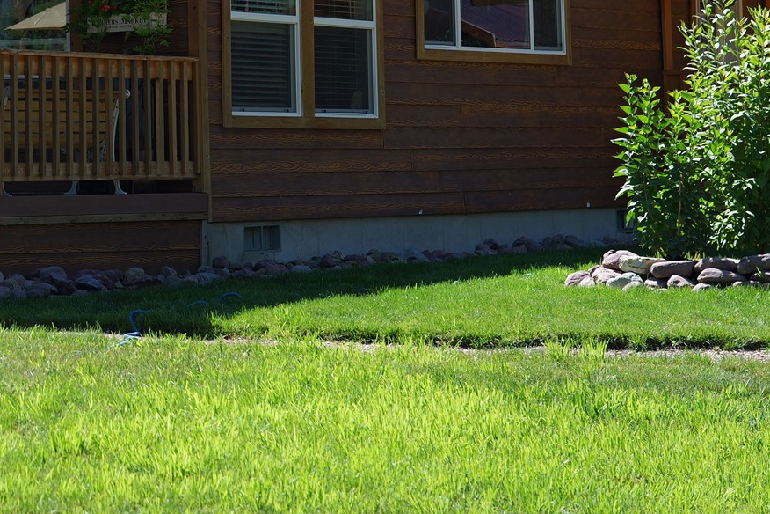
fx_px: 2652
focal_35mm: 124
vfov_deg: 10.9
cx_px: -63
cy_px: -48
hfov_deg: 16.1
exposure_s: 1/400
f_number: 3.5
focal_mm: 50
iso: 100
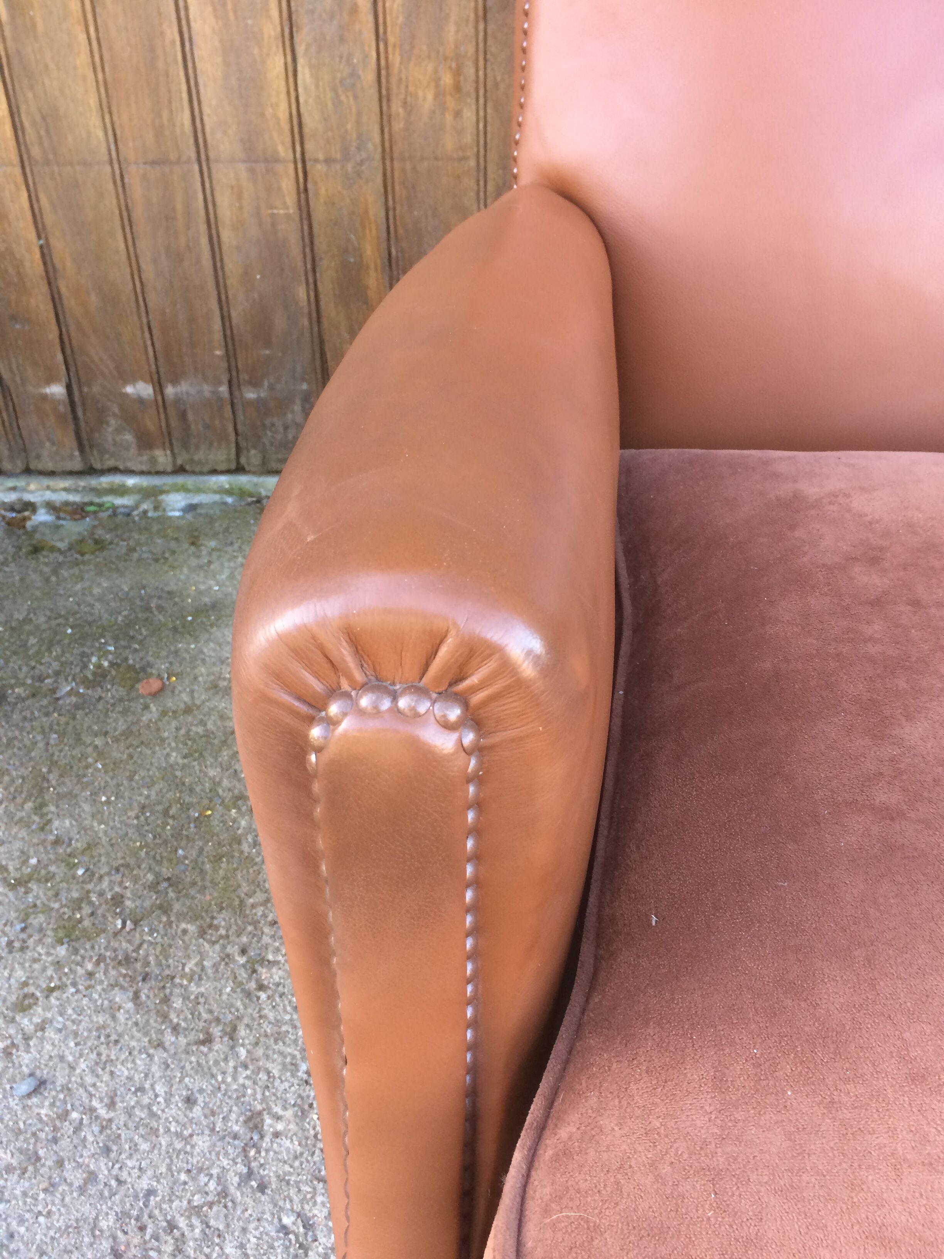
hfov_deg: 48.2
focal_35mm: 29
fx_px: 1054
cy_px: 630
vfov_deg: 61.7
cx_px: 472
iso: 40
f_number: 2.2
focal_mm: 4.15
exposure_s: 1/33
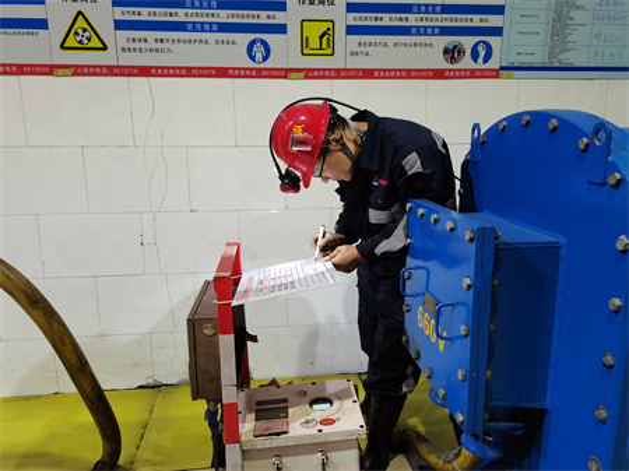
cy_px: 236
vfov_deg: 53.0
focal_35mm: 26
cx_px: 314
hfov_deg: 67.3
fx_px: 472
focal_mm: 5.58
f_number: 1.8
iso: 640
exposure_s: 1/33.3
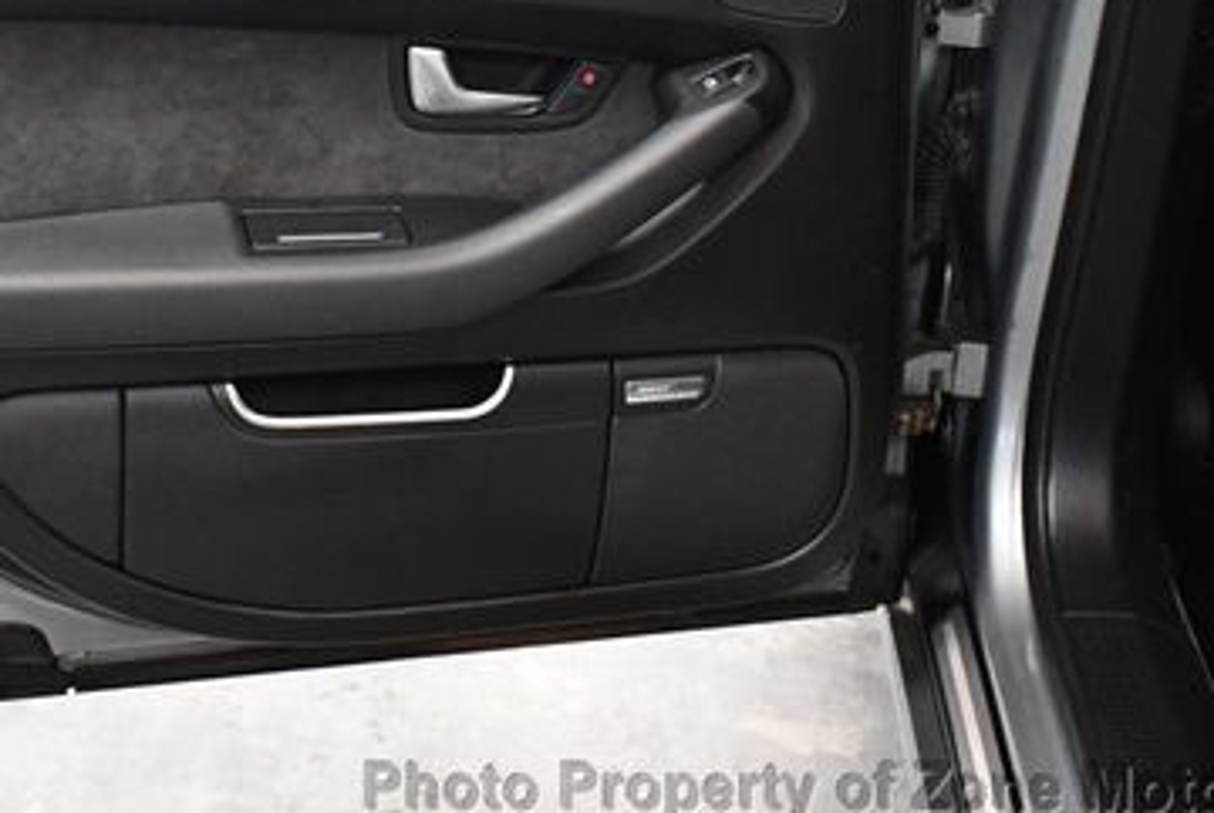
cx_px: 324
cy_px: 132
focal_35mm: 64
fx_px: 2161
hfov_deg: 30.9
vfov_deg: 21.0
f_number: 3.5
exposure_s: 1/100
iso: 3200
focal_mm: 18
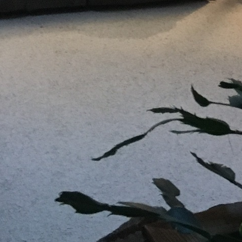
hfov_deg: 13.9
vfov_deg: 15.3
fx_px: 870
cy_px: -43
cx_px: 453
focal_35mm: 110
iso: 200
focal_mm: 4.15
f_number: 2.2
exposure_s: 1/15
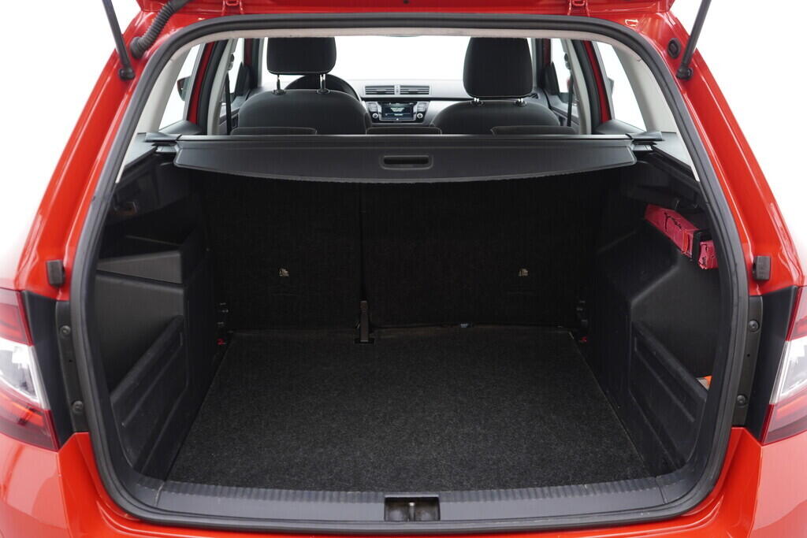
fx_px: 807
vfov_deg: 36.9
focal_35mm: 36
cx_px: 404
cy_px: 269
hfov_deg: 53.1
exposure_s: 1/40
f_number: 2.8
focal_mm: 24
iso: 250
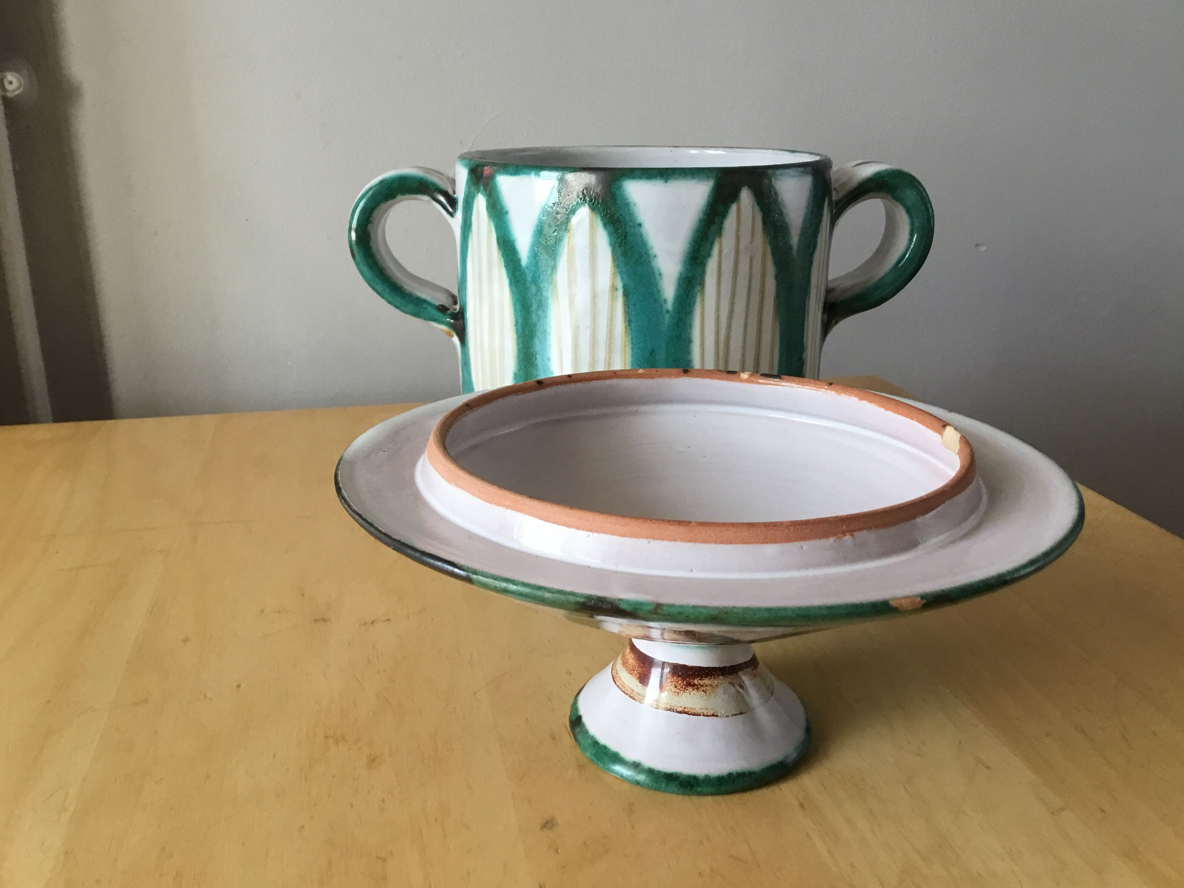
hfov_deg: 56.8
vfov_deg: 44.2
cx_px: 574
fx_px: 1095
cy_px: 432
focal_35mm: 32
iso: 50
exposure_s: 1/33
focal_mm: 3.3
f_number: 2.4
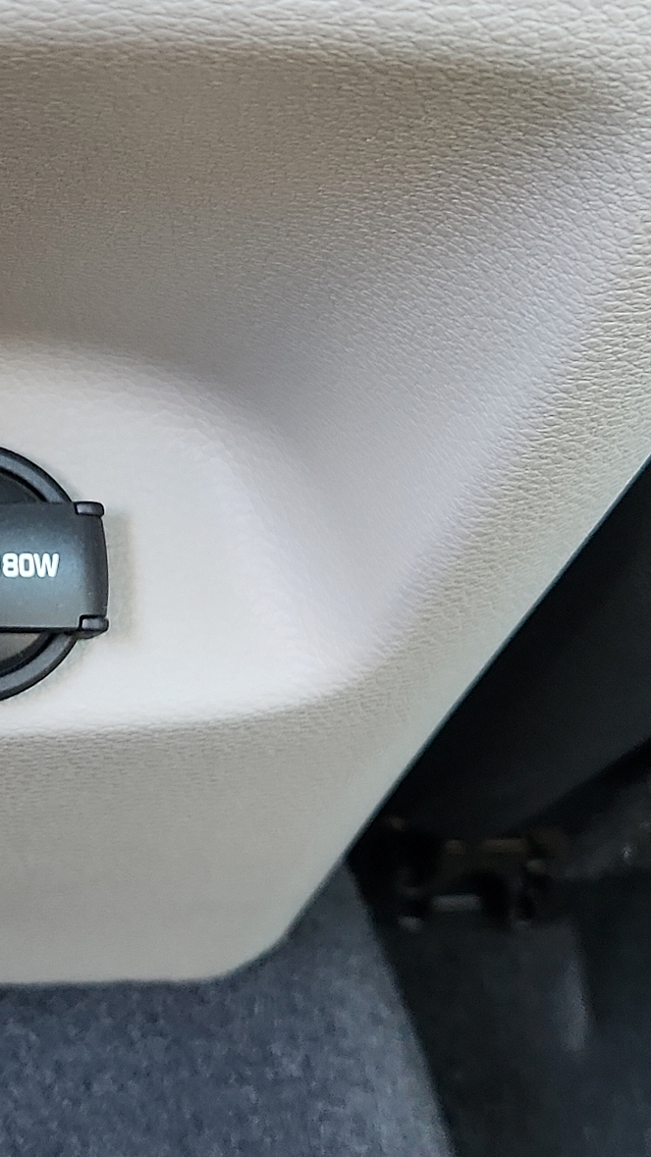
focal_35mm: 34
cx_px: -50
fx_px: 1044
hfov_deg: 31.1
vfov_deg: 58.0
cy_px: 582
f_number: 1.8
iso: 610
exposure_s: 1/59.2
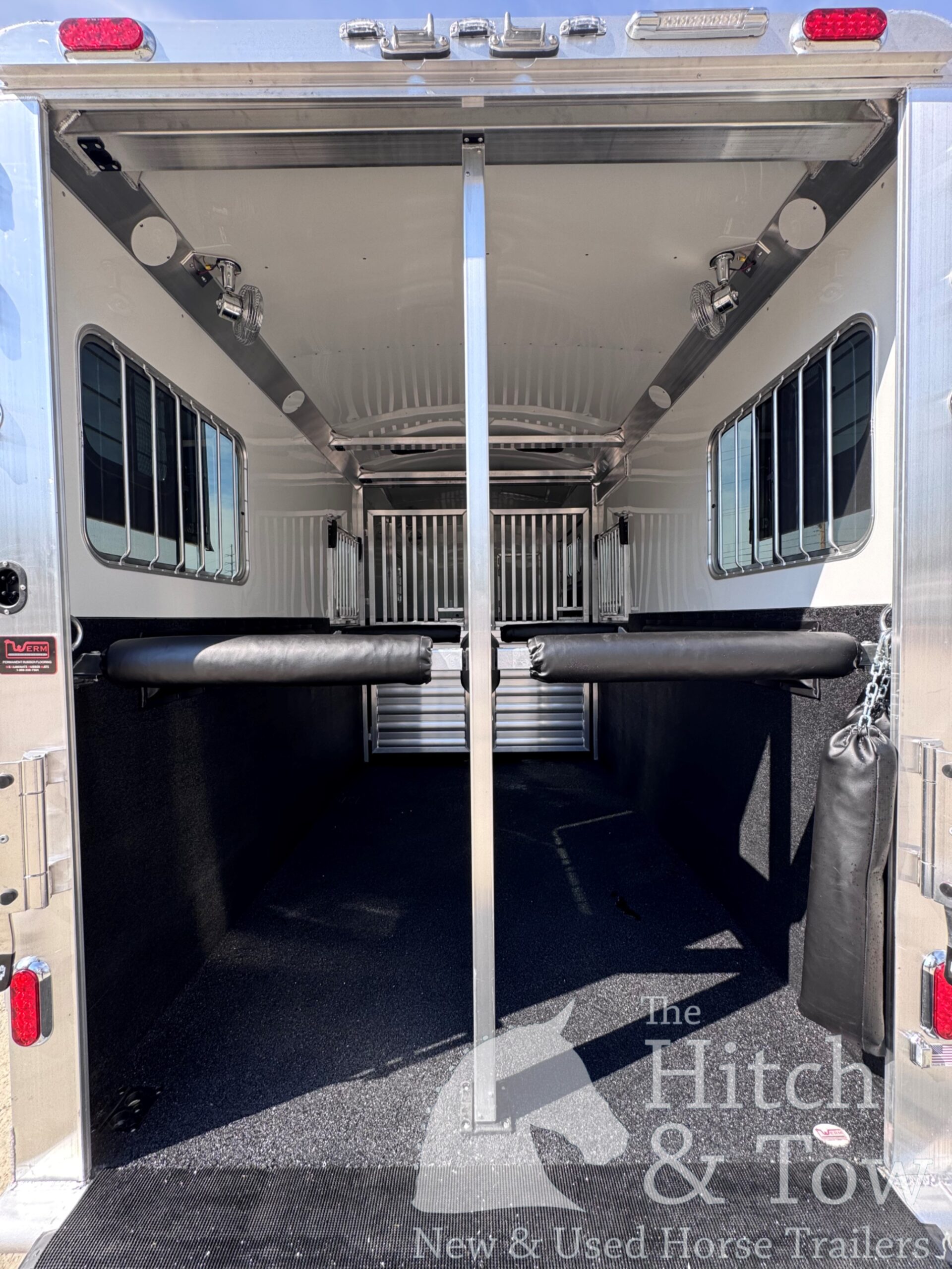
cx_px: 476
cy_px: 634
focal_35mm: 14
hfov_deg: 85.7
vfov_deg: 102.1
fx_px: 513
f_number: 2.2
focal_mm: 2.22
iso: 40
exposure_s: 1/331
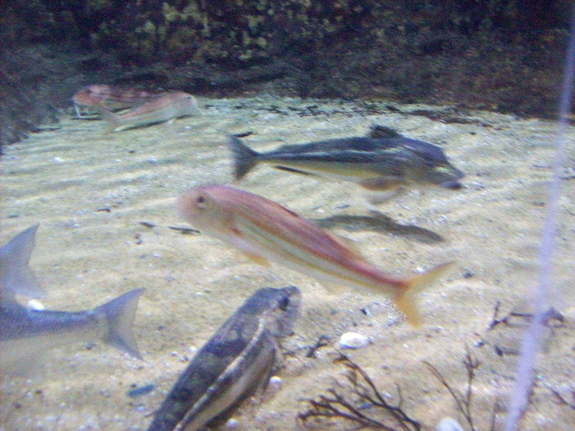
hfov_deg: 51.4
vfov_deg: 39.7
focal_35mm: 36
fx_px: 598
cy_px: 216
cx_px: 288
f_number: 2.7
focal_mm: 6
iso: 800
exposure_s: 1/23.4
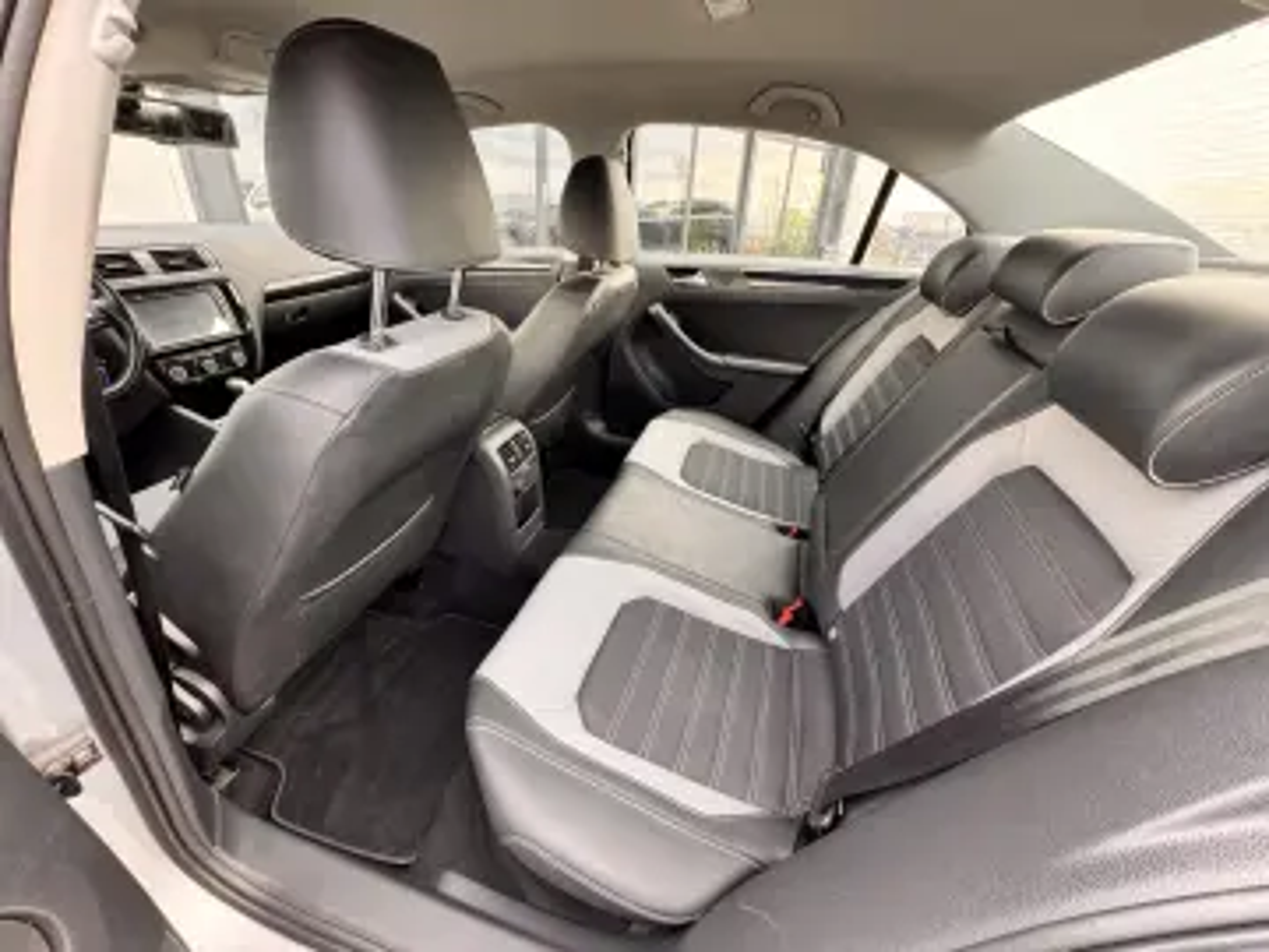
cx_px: 634
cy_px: 476
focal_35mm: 14
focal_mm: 2.22
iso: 320
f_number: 2.2
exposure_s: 1/98
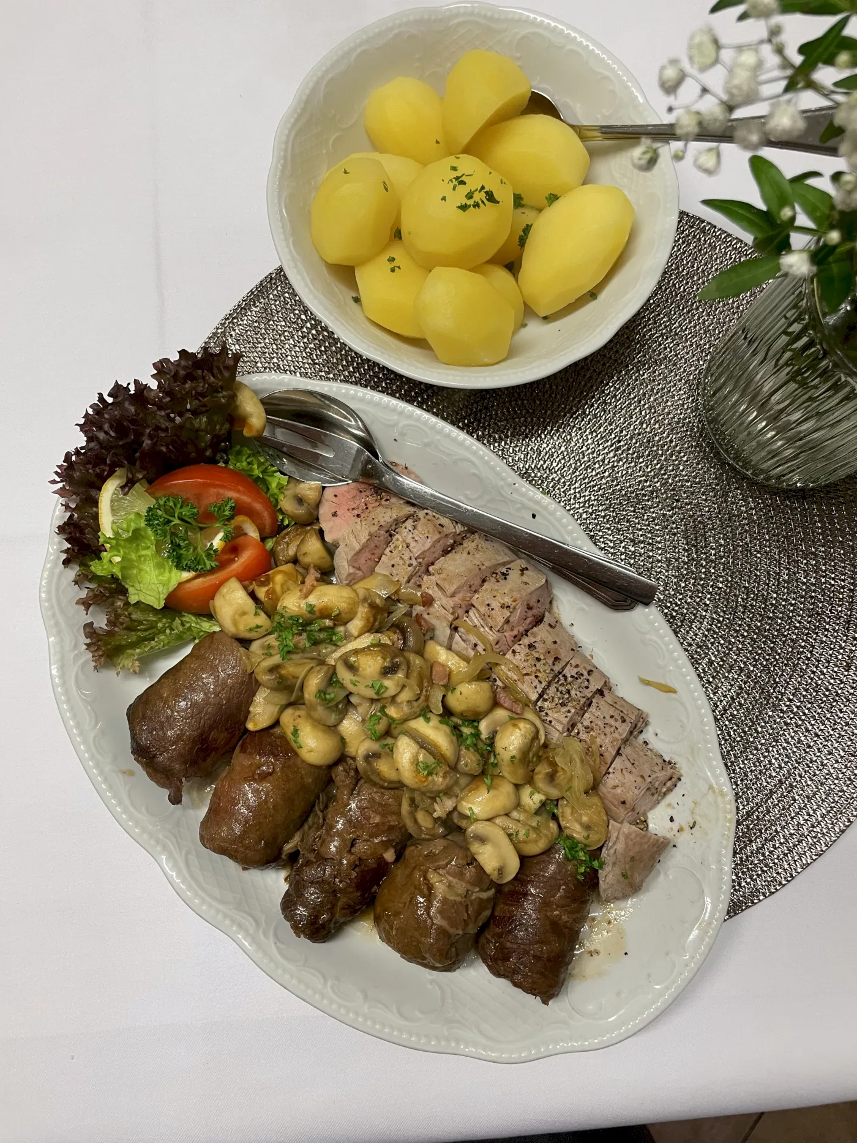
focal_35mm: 26
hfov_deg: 53.1
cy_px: 572
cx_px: 428
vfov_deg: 67.3
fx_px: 858
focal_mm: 4.2
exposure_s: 1/50
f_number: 1.6
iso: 80
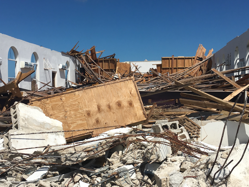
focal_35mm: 47
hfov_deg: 40.4
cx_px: 117
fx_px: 338
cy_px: 98
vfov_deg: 30.9
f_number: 2.2
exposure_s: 1/4525
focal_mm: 4.15
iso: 25
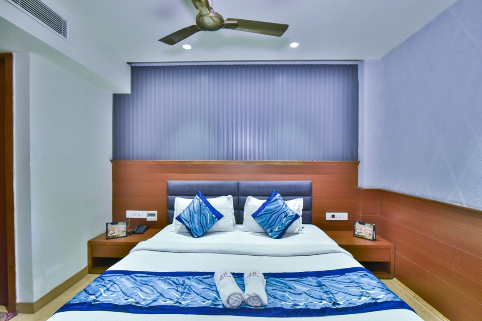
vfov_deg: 73.8
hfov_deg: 96.7
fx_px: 214
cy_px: 160
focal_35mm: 16
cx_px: 241
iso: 5000
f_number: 9
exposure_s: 1/25
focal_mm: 16
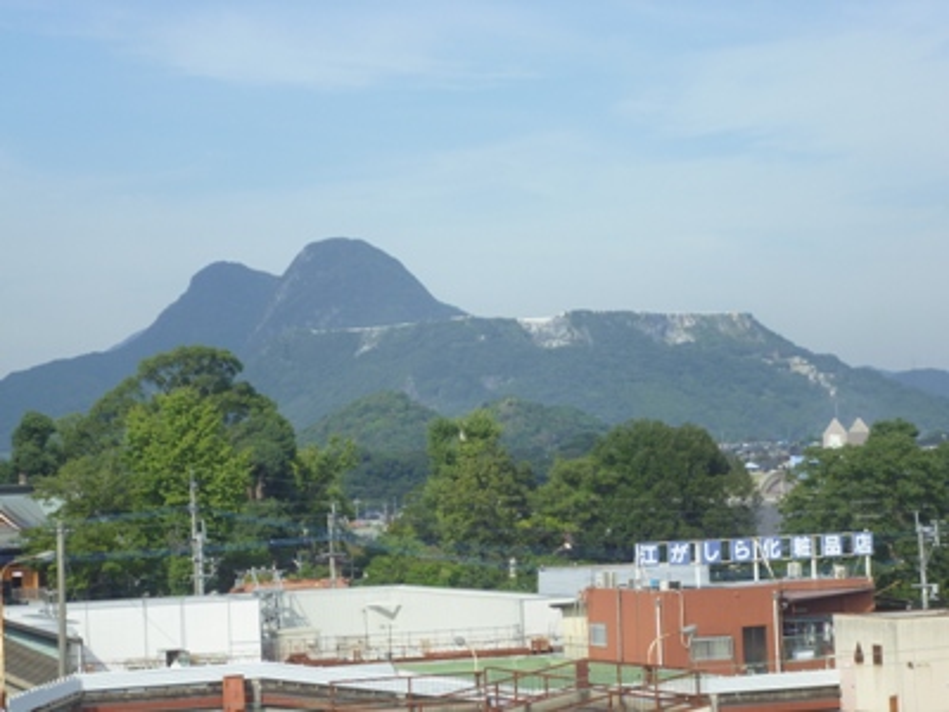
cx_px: 474
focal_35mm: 112
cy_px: 356
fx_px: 3070
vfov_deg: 13.2
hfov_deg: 17.6
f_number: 6.5
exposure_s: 1/250
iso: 100
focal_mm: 20
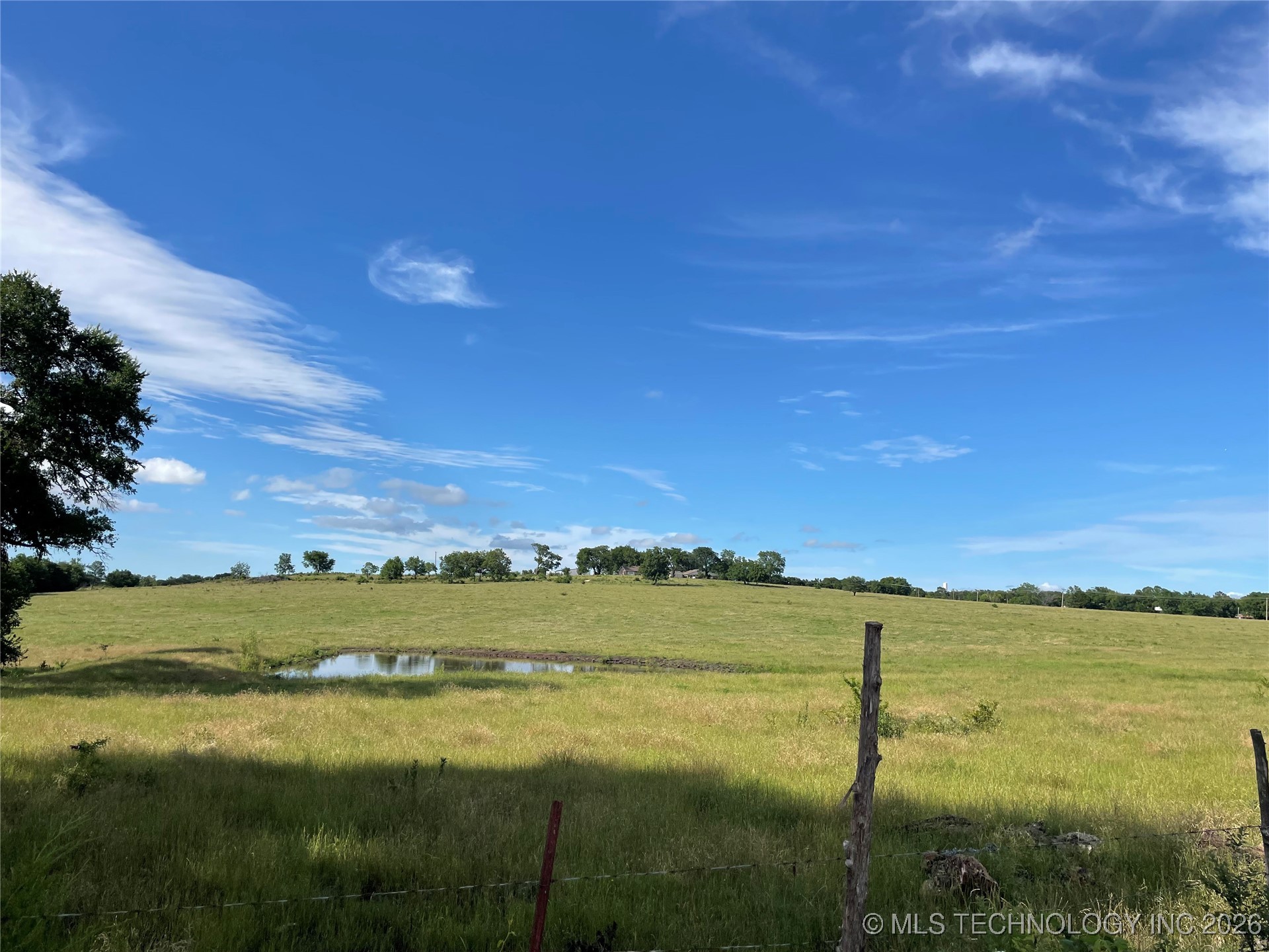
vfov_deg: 53.1
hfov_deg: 67.3
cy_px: 476
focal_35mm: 26
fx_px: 953
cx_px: 634
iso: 32
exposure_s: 1/4000
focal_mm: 4.2
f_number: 1.6
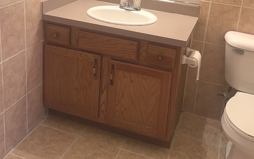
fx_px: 305
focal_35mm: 44
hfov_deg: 45.1
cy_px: 14
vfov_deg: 28.1
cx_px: 144
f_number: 1.5
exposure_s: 1/60
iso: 80
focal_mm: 5.7
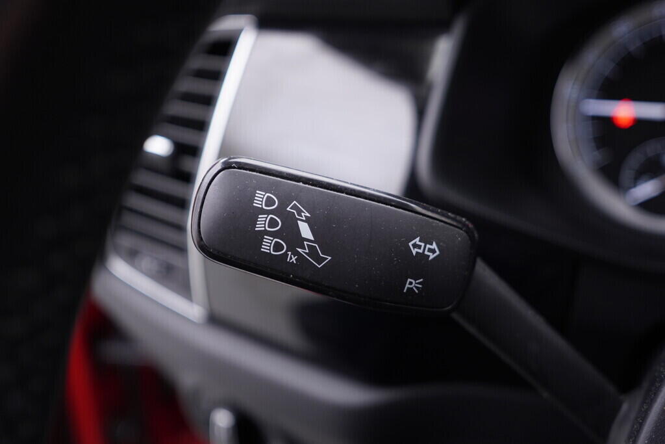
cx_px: 332
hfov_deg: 53.1
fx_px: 665
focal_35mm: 36
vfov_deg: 36.9
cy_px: 222
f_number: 2.8
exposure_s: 1/40
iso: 200
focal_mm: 24
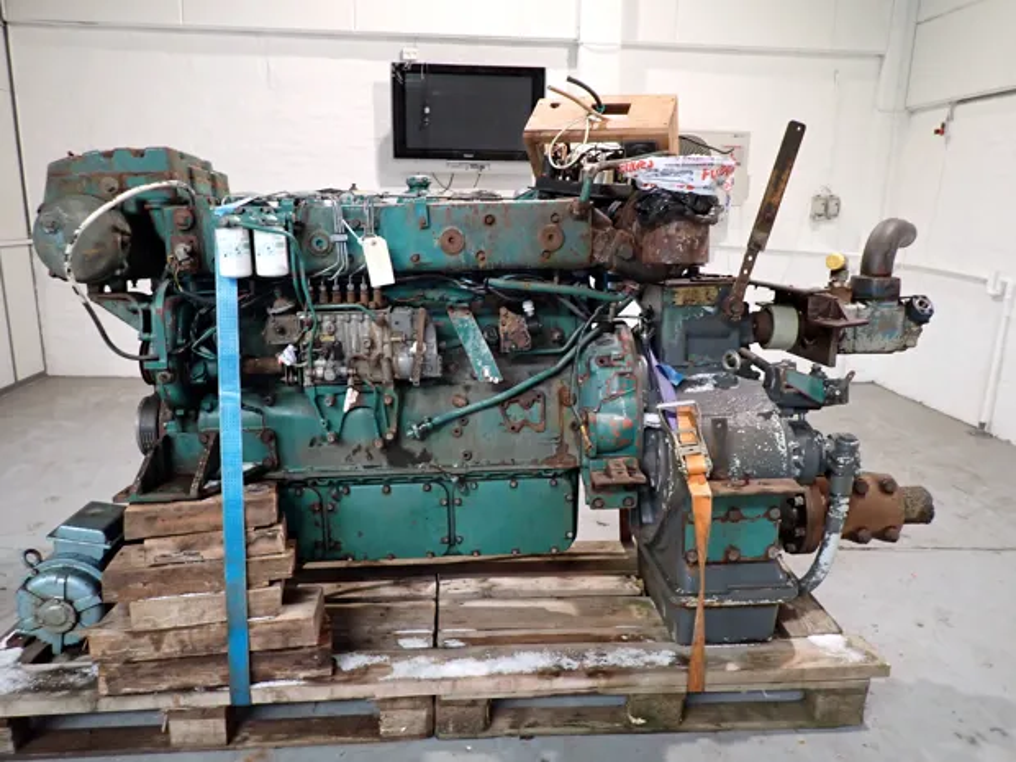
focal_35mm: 25
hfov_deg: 69.4
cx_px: 508
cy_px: 381
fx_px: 734
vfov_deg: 54.9
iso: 500
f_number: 2
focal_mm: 4.5
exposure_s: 1/30
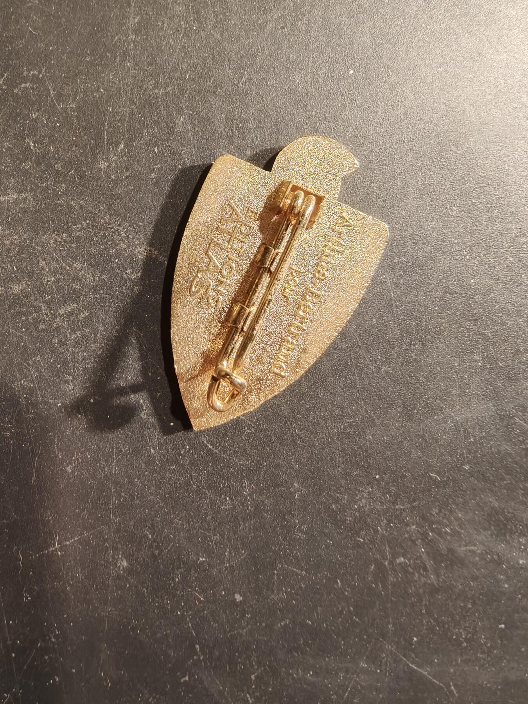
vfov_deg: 73.9
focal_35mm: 23
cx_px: 264
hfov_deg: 58.9
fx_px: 468
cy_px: 352
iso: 200
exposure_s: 1/50
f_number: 2
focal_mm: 2.32
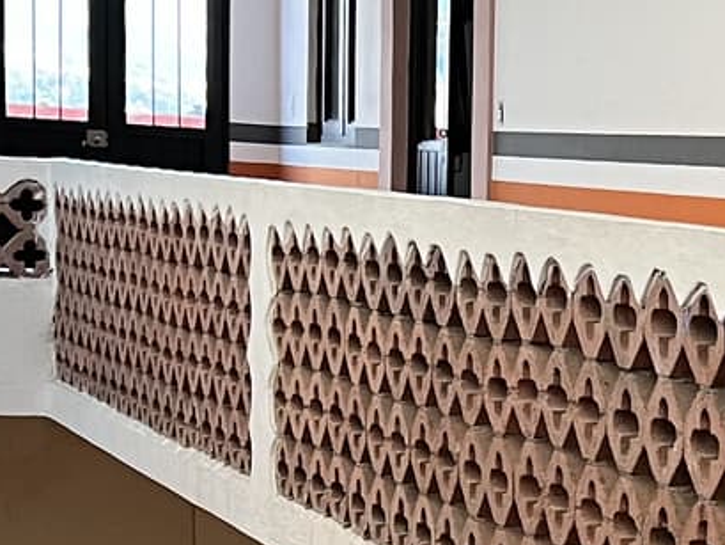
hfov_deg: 14.7
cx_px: 987
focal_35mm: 127
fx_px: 2661
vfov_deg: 11.5
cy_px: 618
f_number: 1.5
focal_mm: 5.7
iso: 125
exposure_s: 1/98
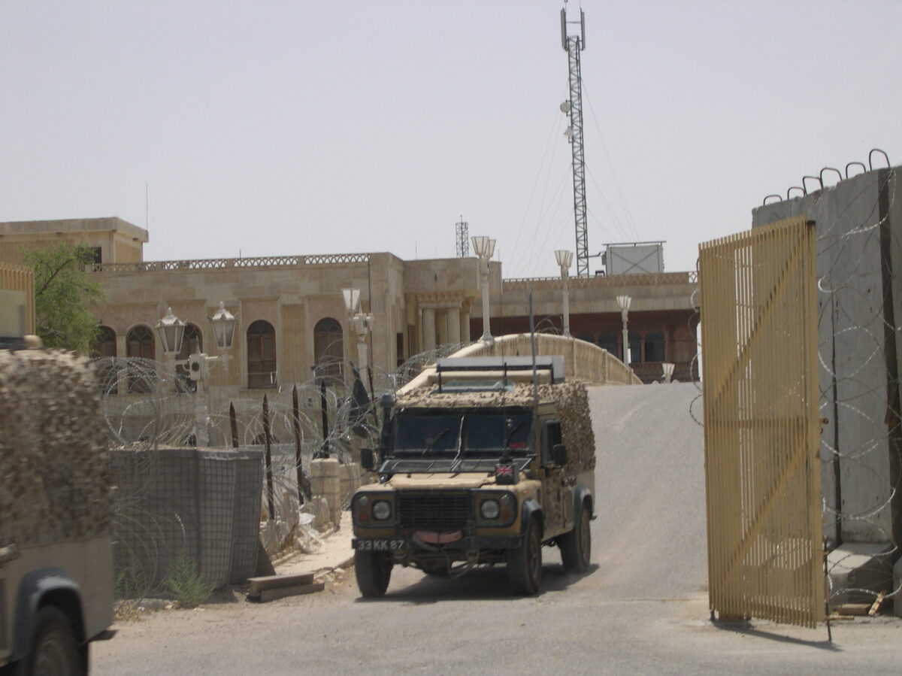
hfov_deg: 19.3
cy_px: 338
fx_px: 2657
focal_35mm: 102
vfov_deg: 14.5
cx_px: 451
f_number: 13
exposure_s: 1/103
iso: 100
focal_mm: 21.6
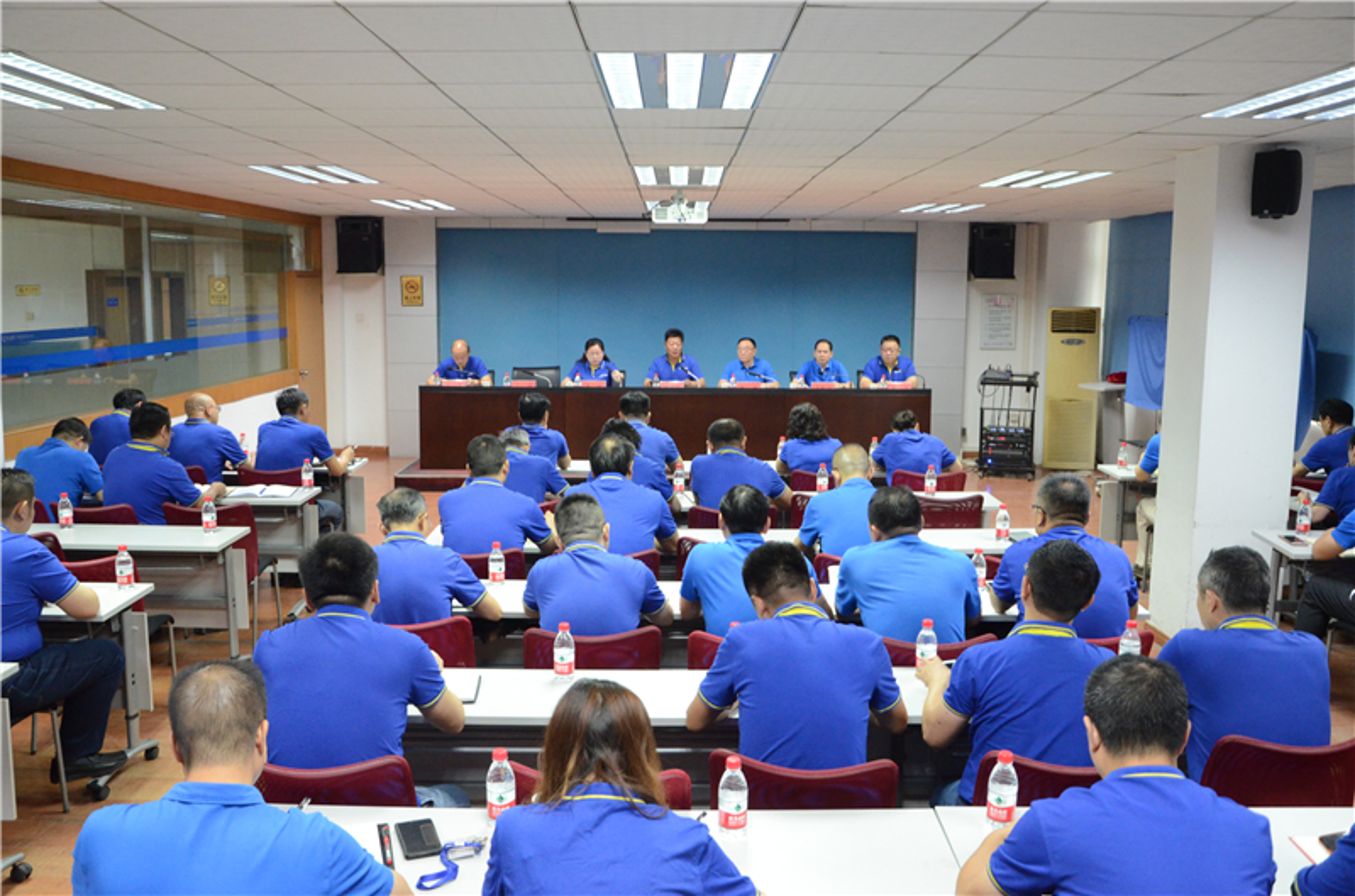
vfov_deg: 41.5
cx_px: 678
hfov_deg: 59.6
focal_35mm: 32
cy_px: 448
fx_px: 1183
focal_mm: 21
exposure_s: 1/60
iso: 2500
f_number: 4
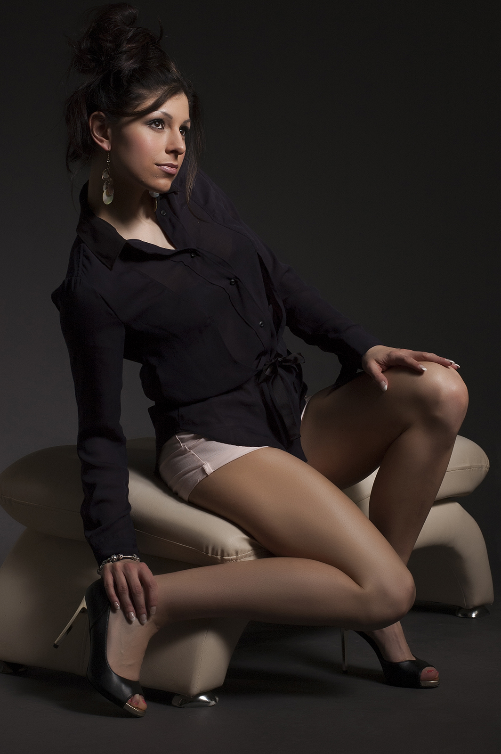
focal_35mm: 75
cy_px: 377
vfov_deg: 27.0
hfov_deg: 18.2
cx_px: 250
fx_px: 1568
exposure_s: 1/500
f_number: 13
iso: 400
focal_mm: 50
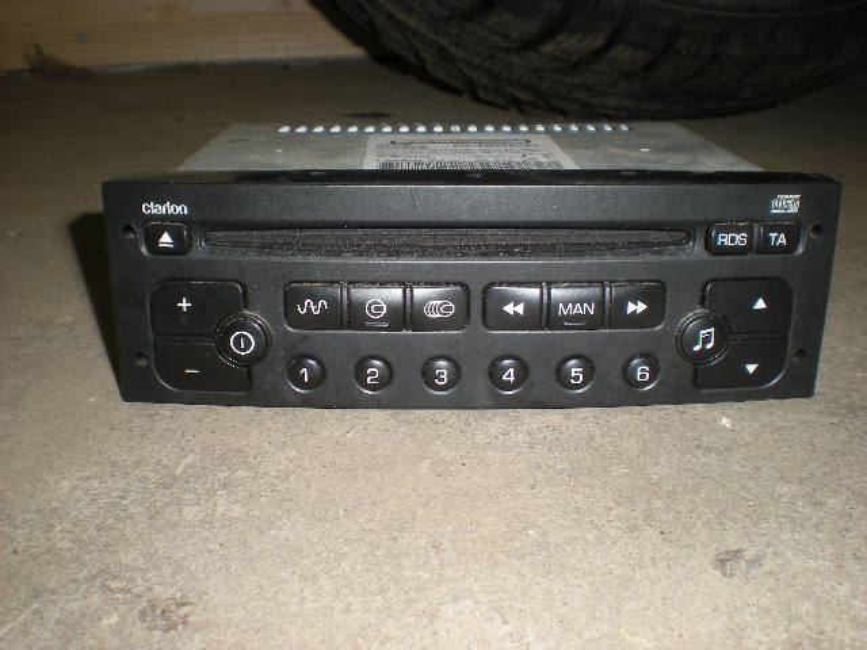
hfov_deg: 49.0
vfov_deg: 37.7
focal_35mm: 38
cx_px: 434
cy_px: 325
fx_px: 952
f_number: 4.6
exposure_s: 1/60
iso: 64
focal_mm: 6.3
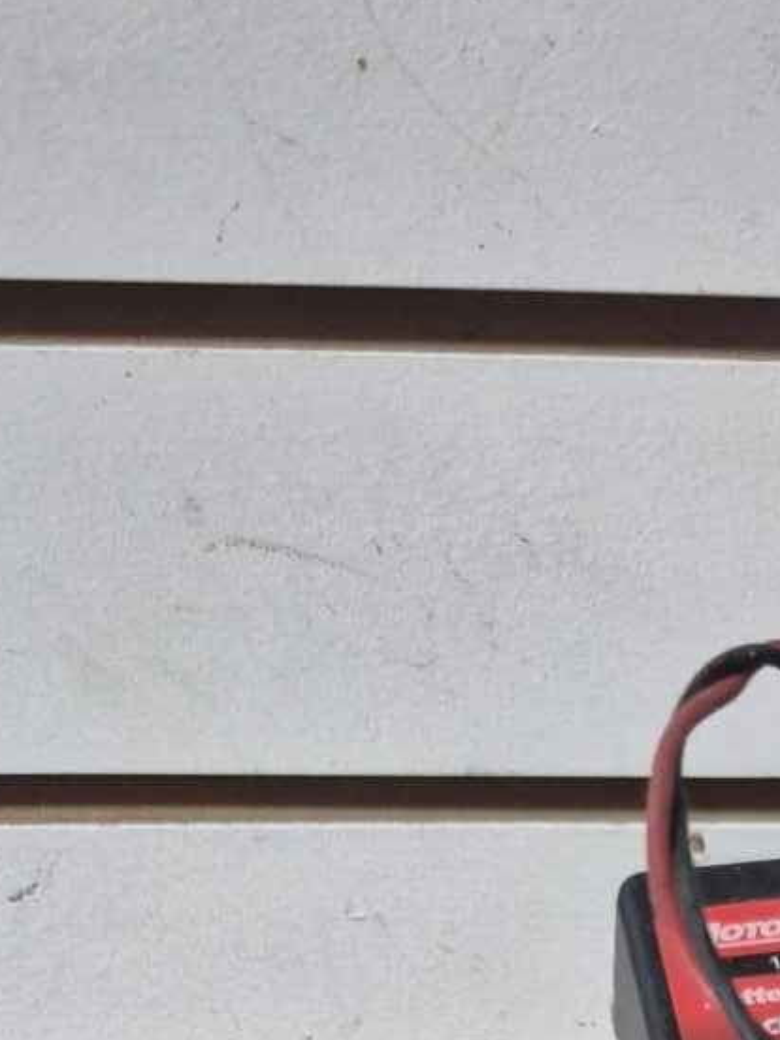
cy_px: 1496
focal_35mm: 80
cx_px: 1087
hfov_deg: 17.1
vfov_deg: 21.2
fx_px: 2404
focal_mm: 5.4
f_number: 1.8
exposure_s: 1/120
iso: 500
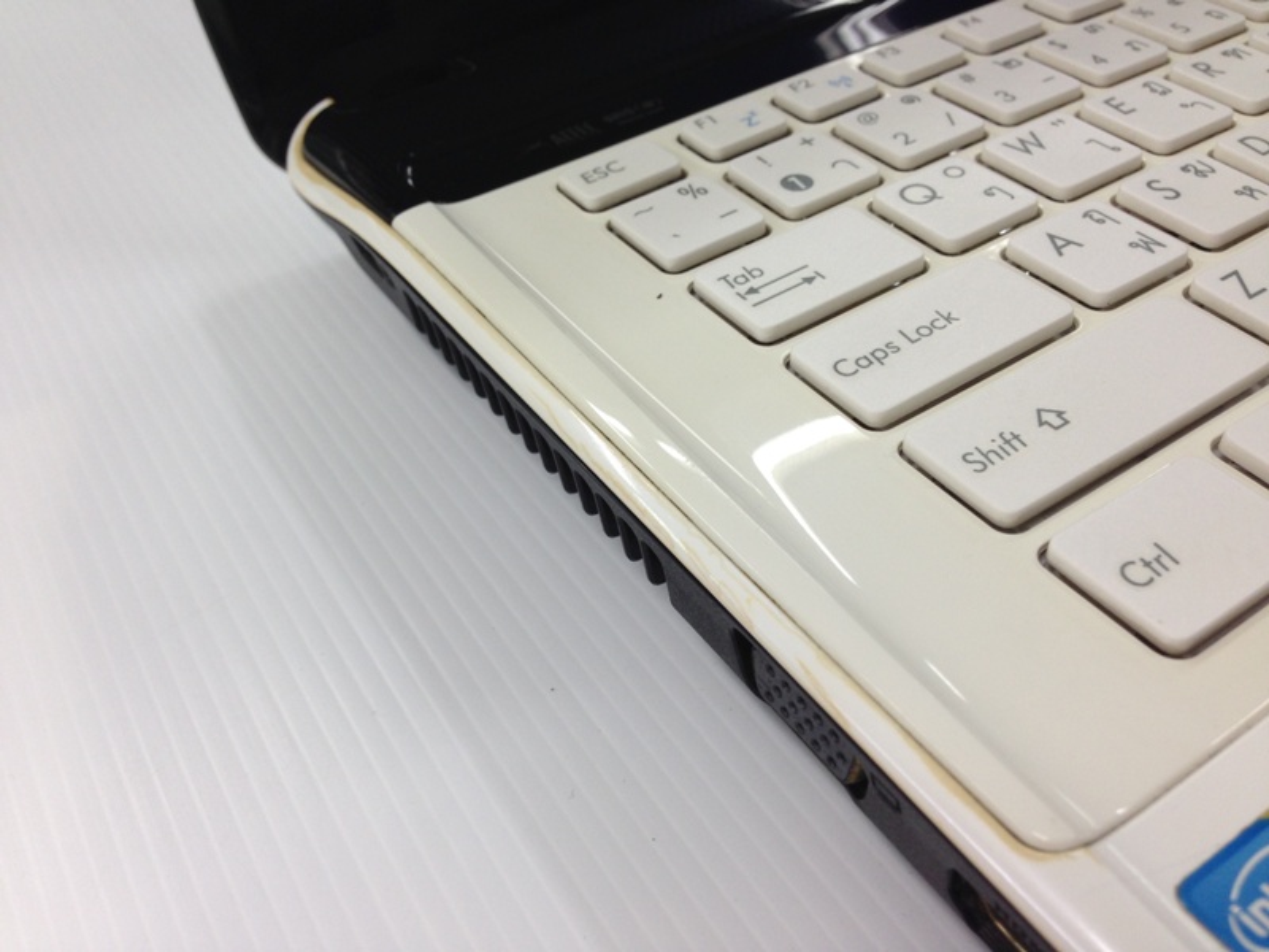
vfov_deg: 42.9
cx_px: 634
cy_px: 476
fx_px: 1210
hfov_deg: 55.4
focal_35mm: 33
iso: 50
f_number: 2.4
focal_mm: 4.12
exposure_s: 1/25
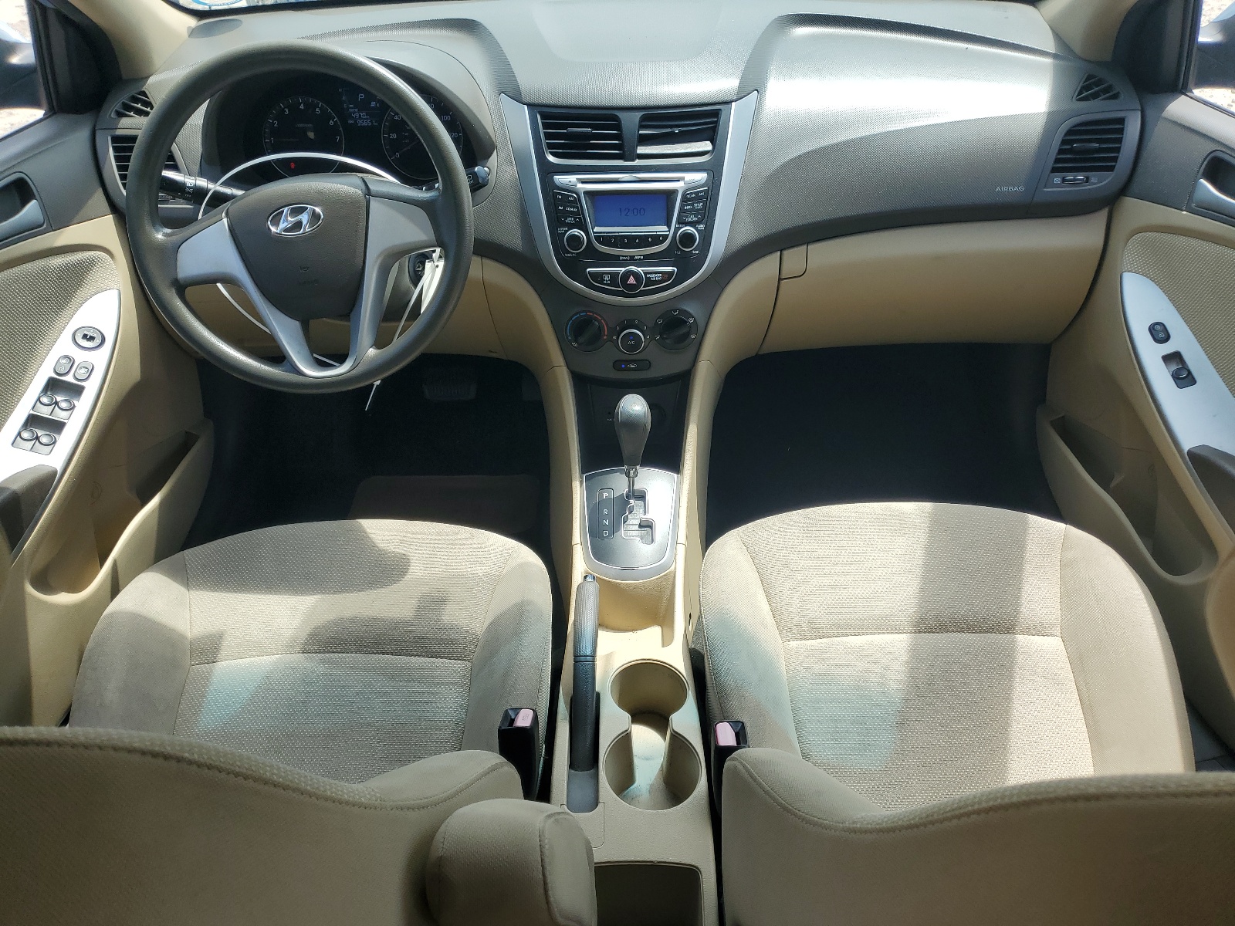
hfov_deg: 67.3
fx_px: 928
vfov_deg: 53.1
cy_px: 463
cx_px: 618
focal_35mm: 26
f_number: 1.5
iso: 50
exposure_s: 1/1111
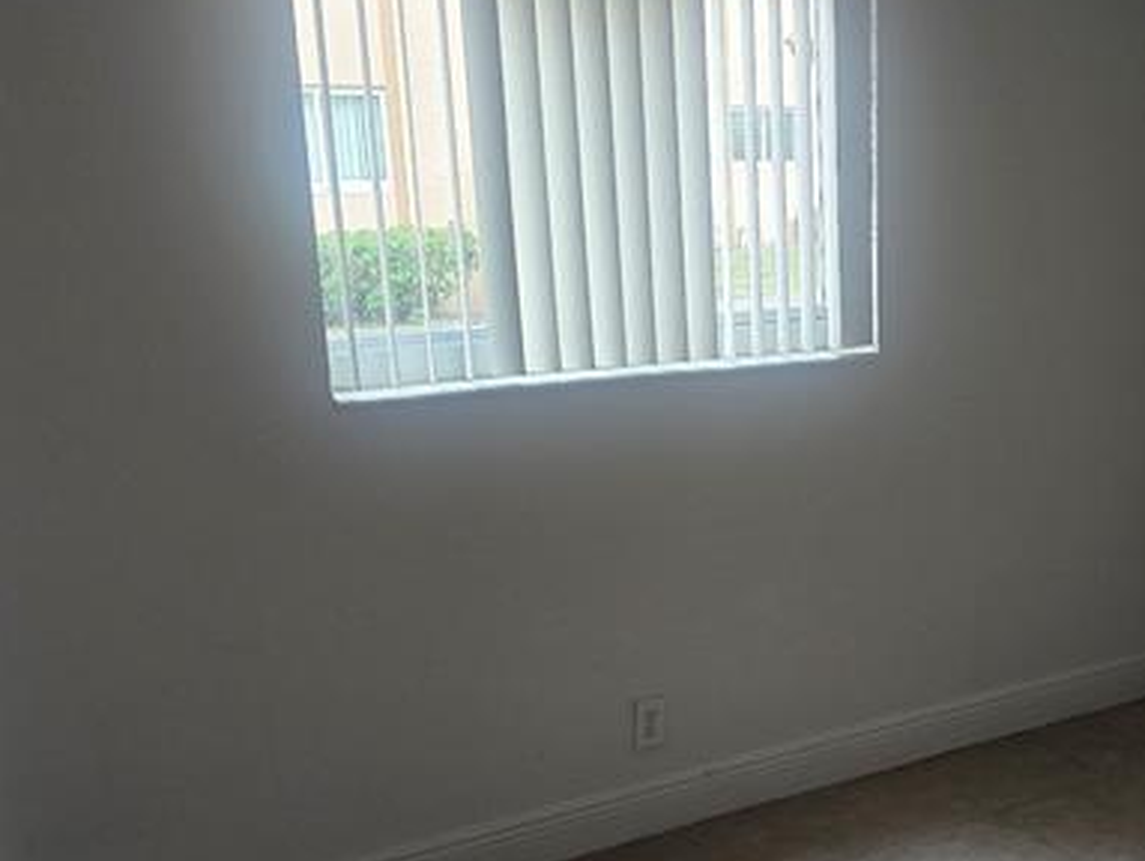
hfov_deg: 38.3
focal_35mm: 48
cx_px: 903
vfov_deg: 30.1
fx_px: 1589
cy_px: 571
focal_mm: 6.3
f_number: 1.7
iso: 640
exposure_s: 1/60
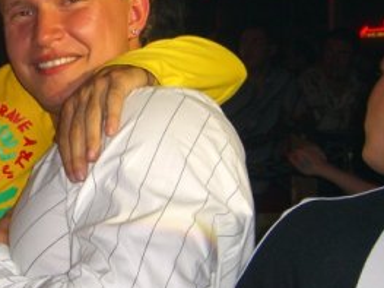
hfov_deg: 18.4
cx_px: 29
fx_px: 1164
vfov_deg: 14.1
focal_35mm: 105
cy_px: 121
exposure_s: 1/60
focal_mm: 9.5
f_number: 3.1
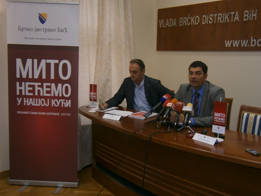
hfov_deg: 51.4
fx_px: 271
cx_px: 130
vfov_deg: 39.7
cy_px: 98
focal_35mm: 36
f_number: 3.1
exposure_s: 1/40
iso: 80
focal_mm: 6.4
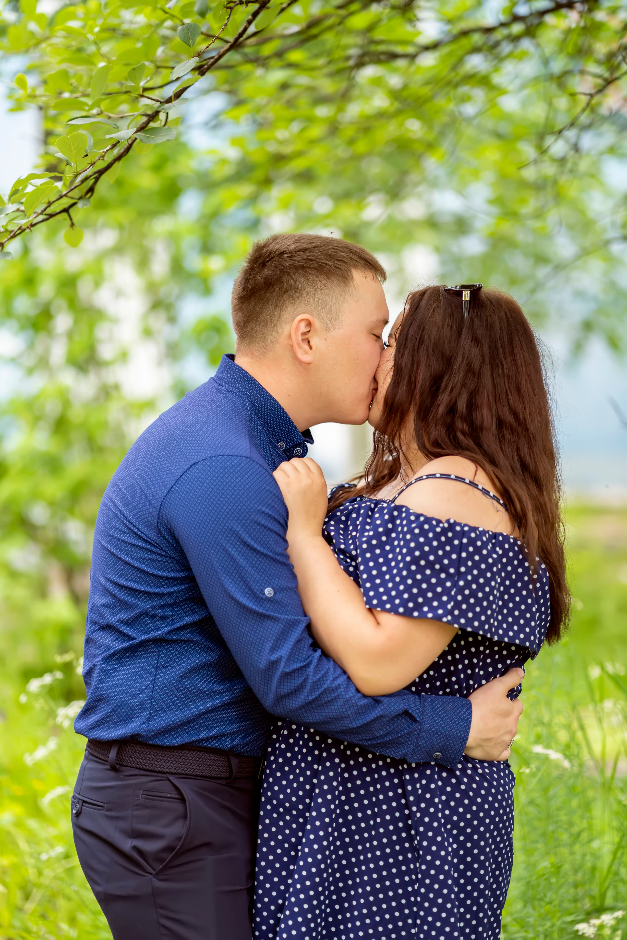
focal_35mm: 85
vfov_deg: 23.9
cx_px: 314
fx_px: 2220
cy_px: 470
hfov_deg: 16.1
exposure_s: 1/400
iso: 320
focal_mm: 85
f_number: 2
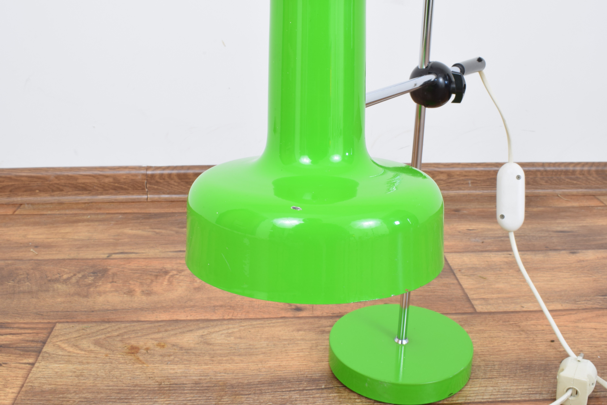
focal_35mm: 39
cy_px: 202
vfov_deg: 34.2
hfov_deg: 49.6
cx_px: 304
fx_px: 658
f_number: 25
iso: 100
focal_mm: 26
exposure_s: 3
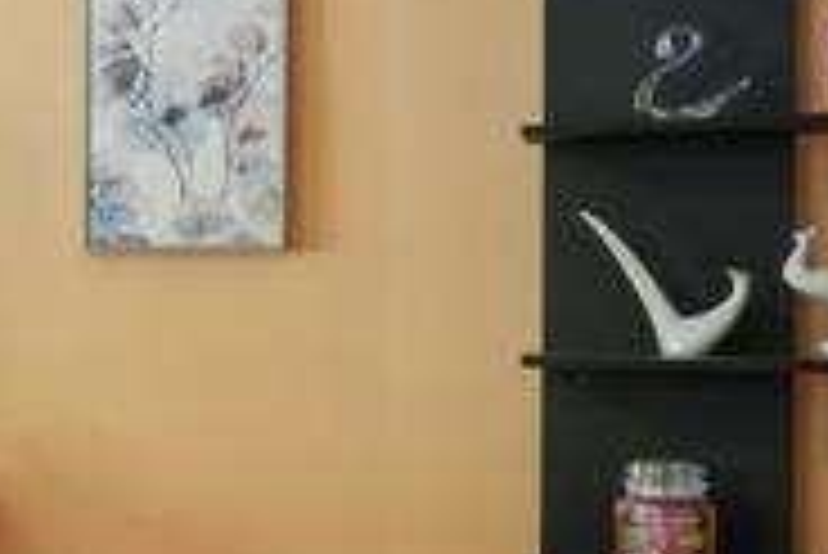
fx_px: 2049
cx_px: -1458
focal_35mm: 89
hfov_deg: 12.7
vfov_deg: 15.4
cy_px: 279
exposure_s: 1/25
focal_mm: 16
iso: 400
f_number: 8
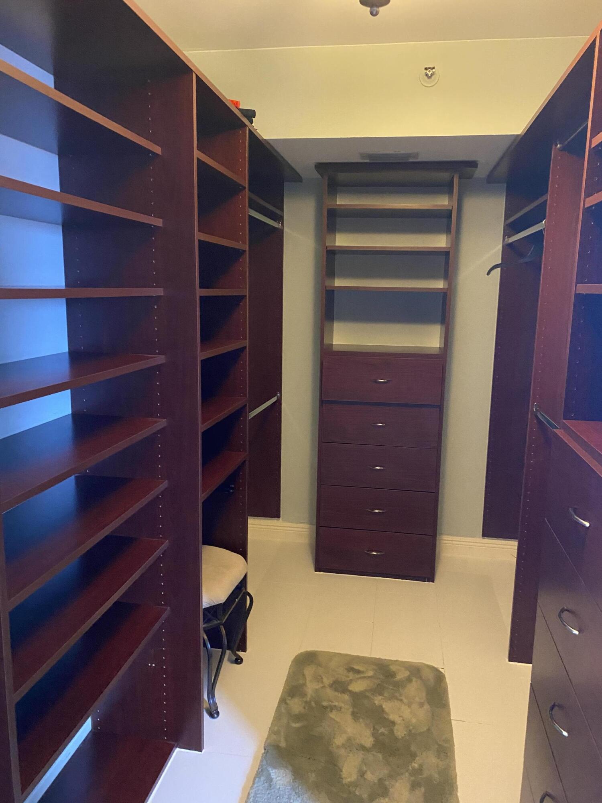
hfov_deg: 53.1
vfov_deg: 67.3
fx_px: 603
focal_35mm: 26
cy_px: 402
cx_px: 301
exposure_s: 1/30
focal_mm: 4.25
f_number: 1.8
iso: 800
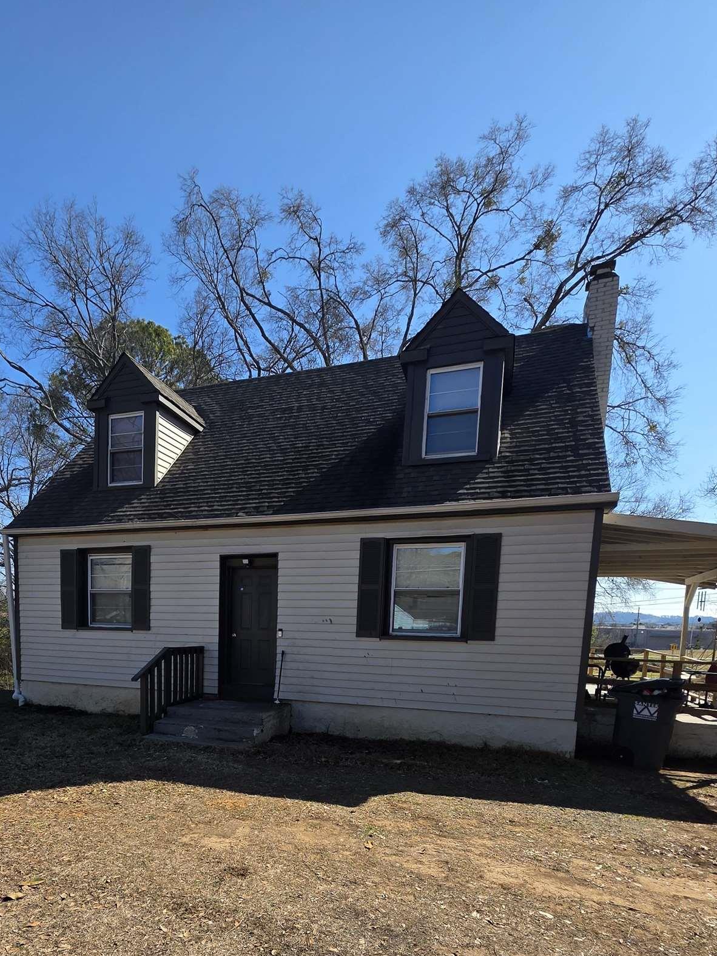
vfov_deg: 79.8
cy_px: 687
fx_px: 525
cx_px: 262
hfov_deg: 67.5
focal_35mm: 19
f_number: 1.9
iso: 40
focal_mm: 2.2
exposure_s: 1/1567
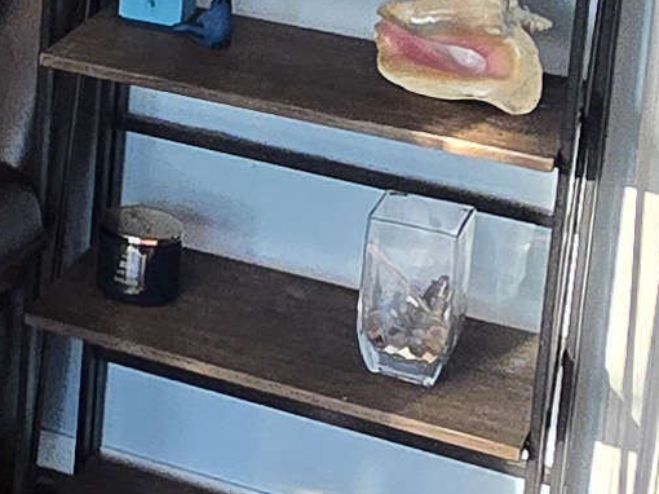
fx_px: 1941
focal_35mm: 102
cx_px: -328
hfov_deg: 17.4
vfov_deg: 13.5
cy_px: -290
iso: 200
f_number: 2.2
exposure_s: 1/60
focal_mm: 2.2
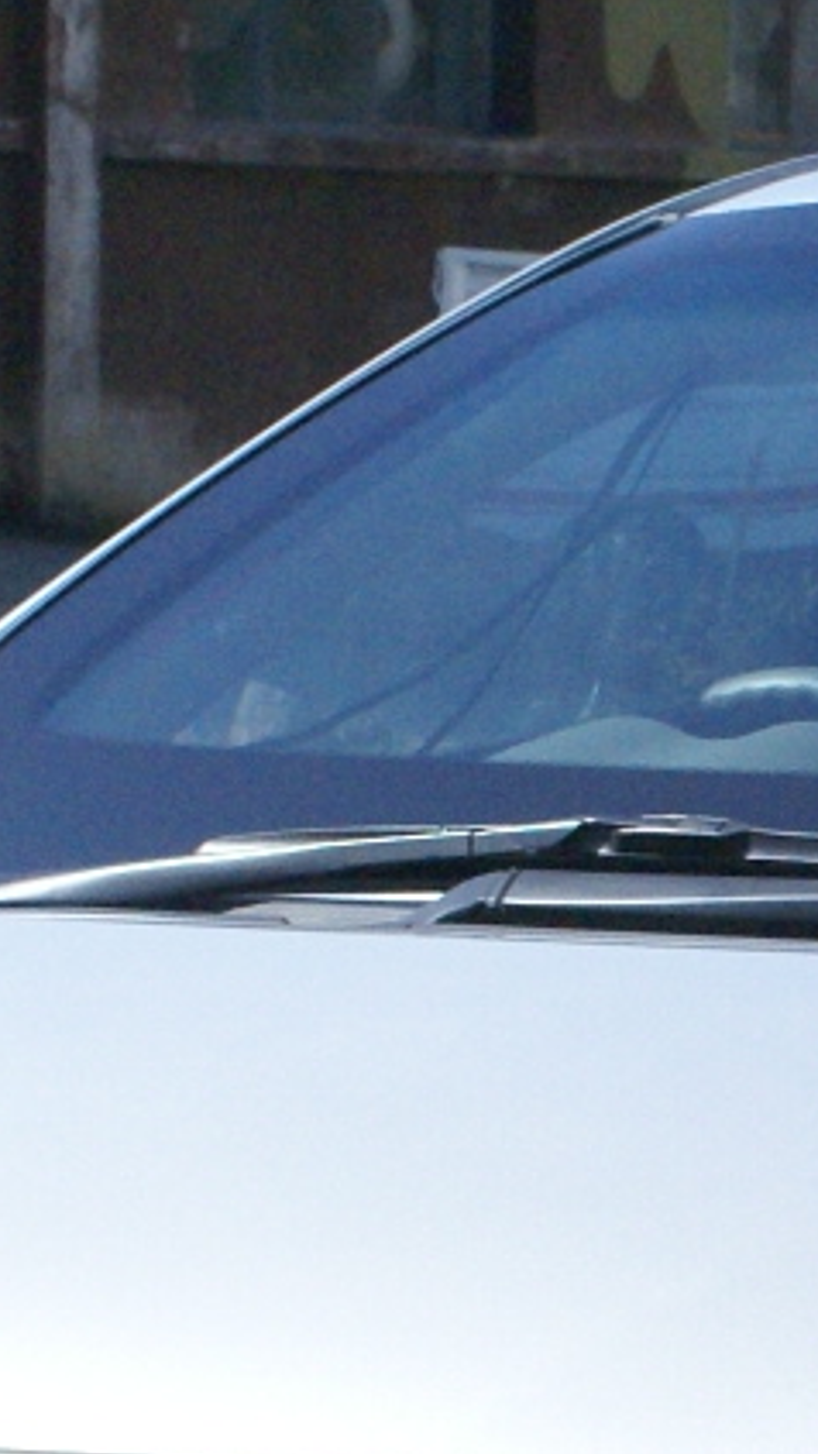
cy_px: 1337
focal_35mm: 249
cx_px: 1358
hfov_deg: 4.8
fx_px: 9614
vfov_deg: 8.6
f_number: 9
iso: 800
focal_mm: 35
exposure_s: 1/1000
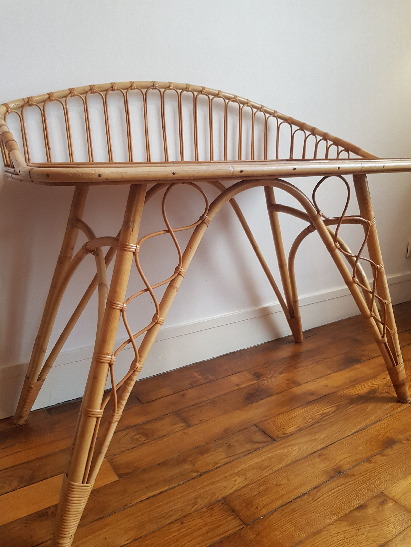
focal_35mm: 26
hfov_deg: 53.1
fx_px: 412
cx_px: 206
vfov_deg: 67.3
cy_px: 274
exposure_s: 1/50
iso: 160
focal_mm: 4.2
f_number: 1.7
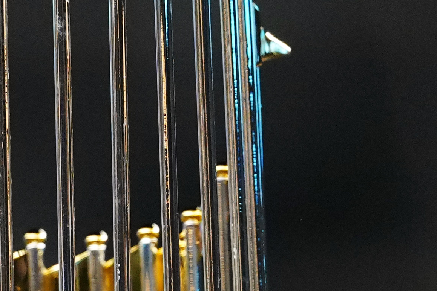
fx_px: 27144
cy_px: 443
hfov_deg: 0.9
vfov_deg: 0.6
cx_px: -49
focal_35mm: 2236
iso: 2500
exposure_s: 1/1600
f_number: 2.8
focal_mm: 300
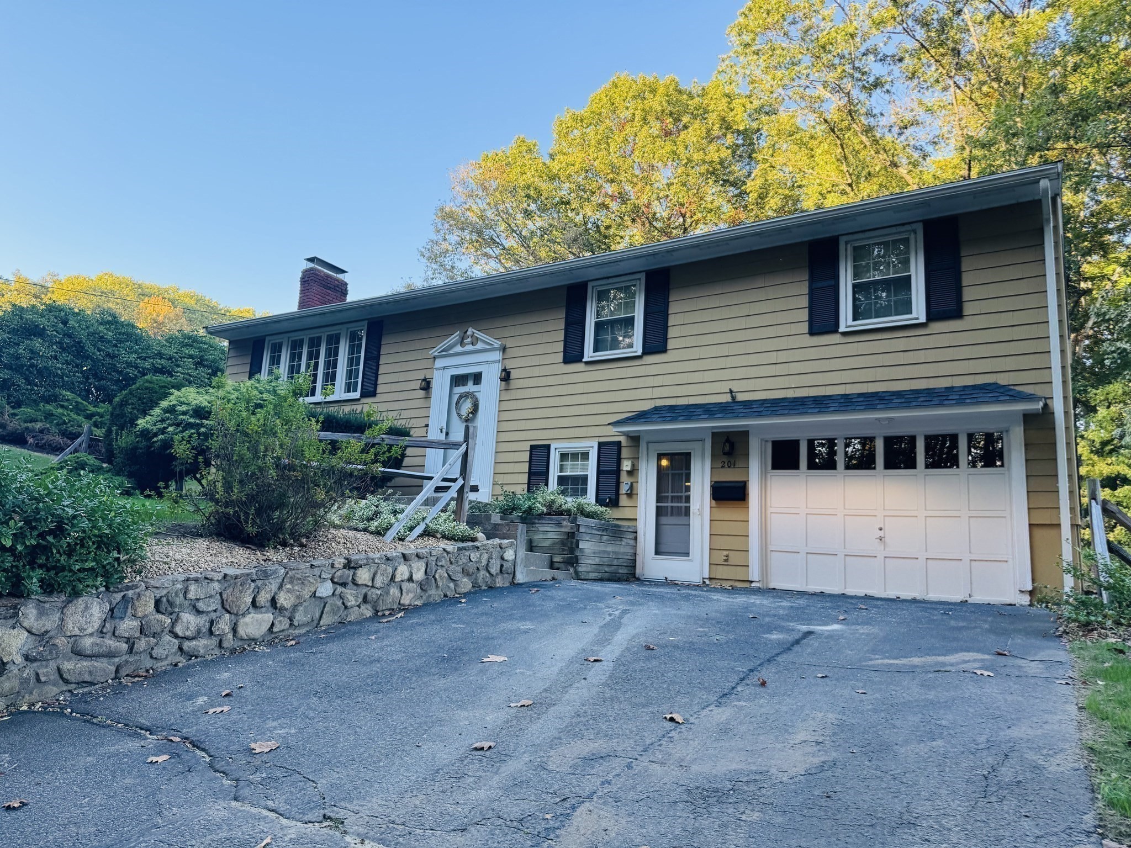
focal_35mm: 24
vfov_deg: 56.8
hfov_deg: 71.6
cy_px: 424
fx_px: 784
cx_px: 566
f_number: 1.78
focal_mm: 6.76
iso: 80
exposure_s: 1/227
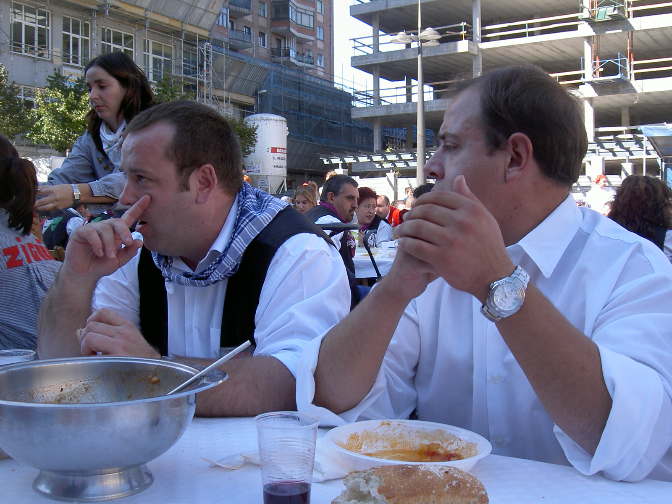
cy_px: 252
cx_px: 336
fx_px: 757
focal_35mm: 39
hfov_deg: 47.9
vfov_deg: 36.8
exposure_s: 1/137
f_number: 4.7
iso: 100
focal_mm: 8
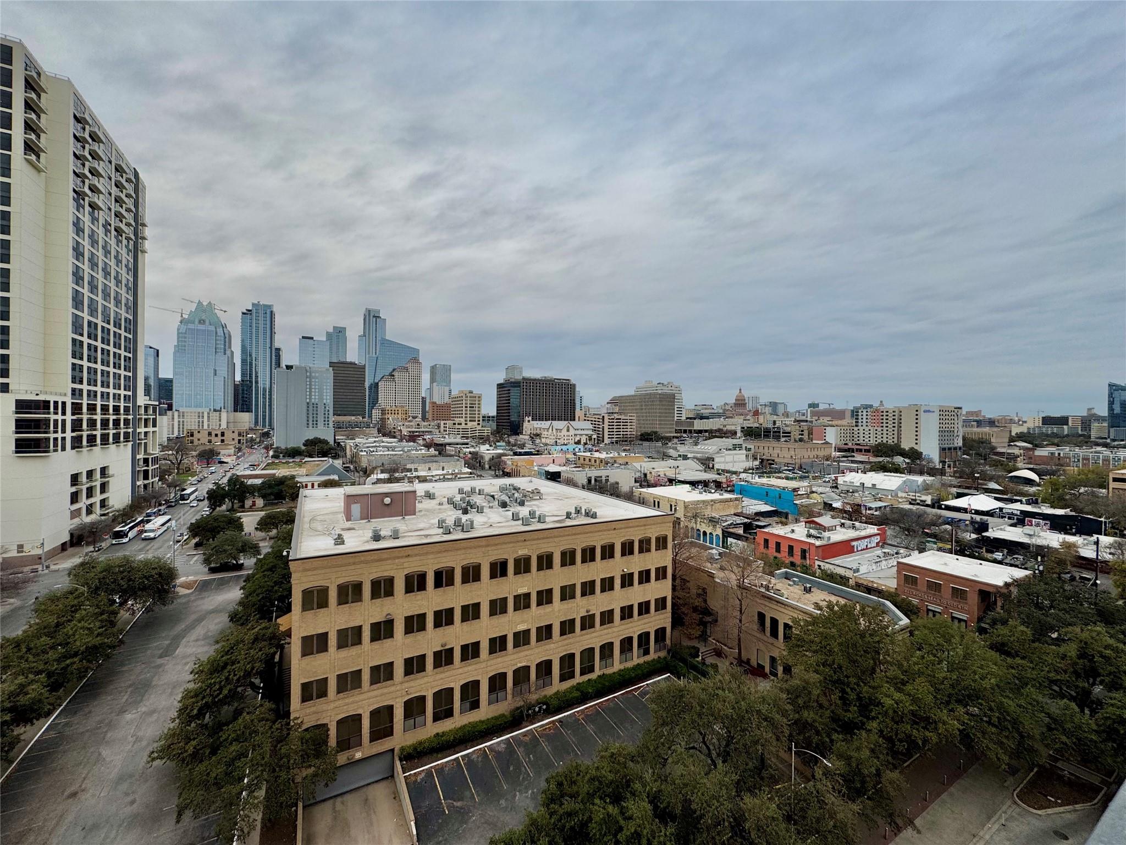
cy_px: 422
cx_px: 563
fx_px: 455
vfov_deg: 85.7
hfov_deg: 102.1
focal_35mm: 14
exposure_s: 1/495
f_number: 2.2
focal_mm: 2.22
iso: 40
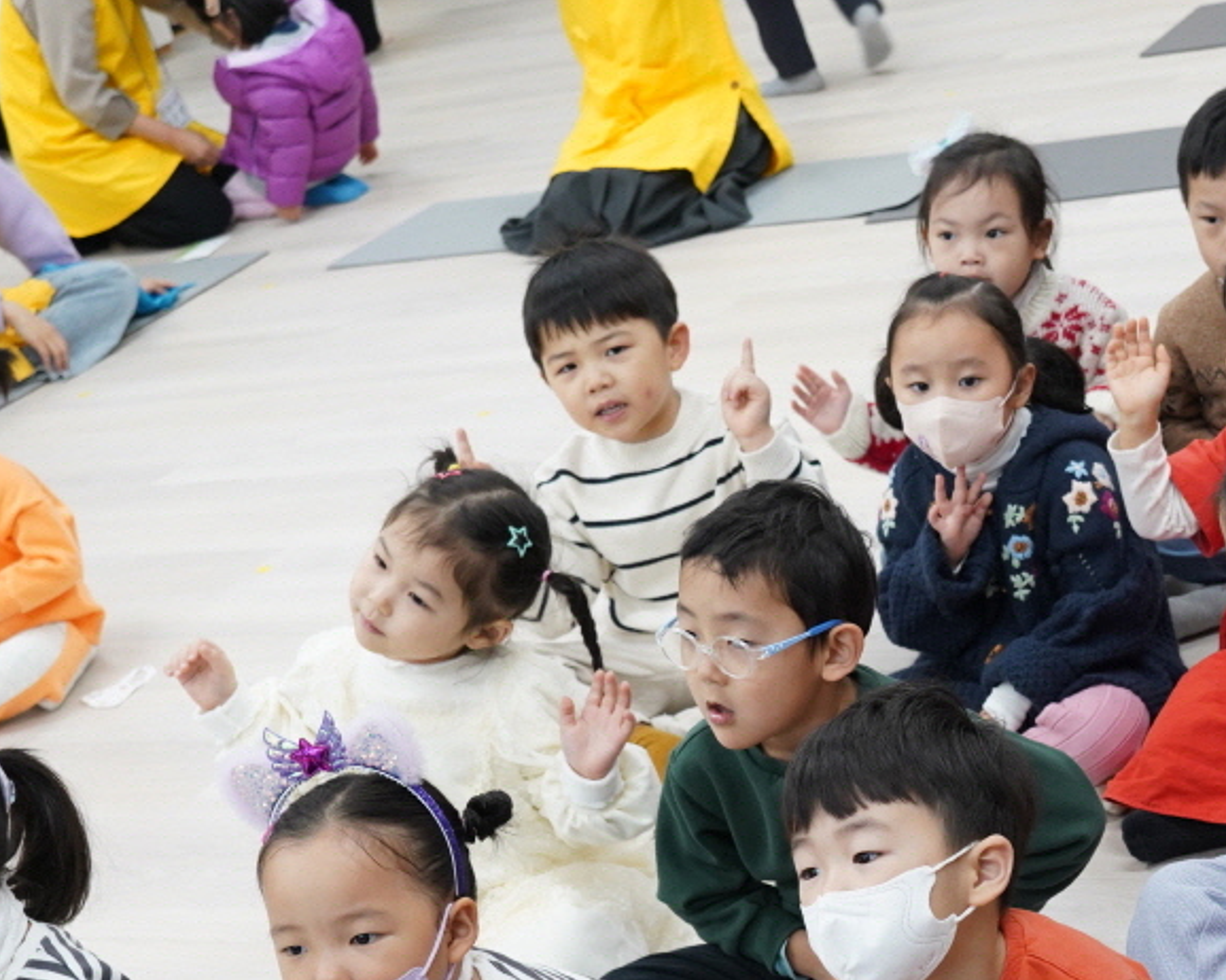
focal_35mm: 76
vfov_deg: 20.0
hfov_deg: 24.6
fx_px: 2757
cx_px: 1029
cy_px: 734
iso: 2500
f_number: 5.6
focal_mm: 39
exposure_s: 1/80
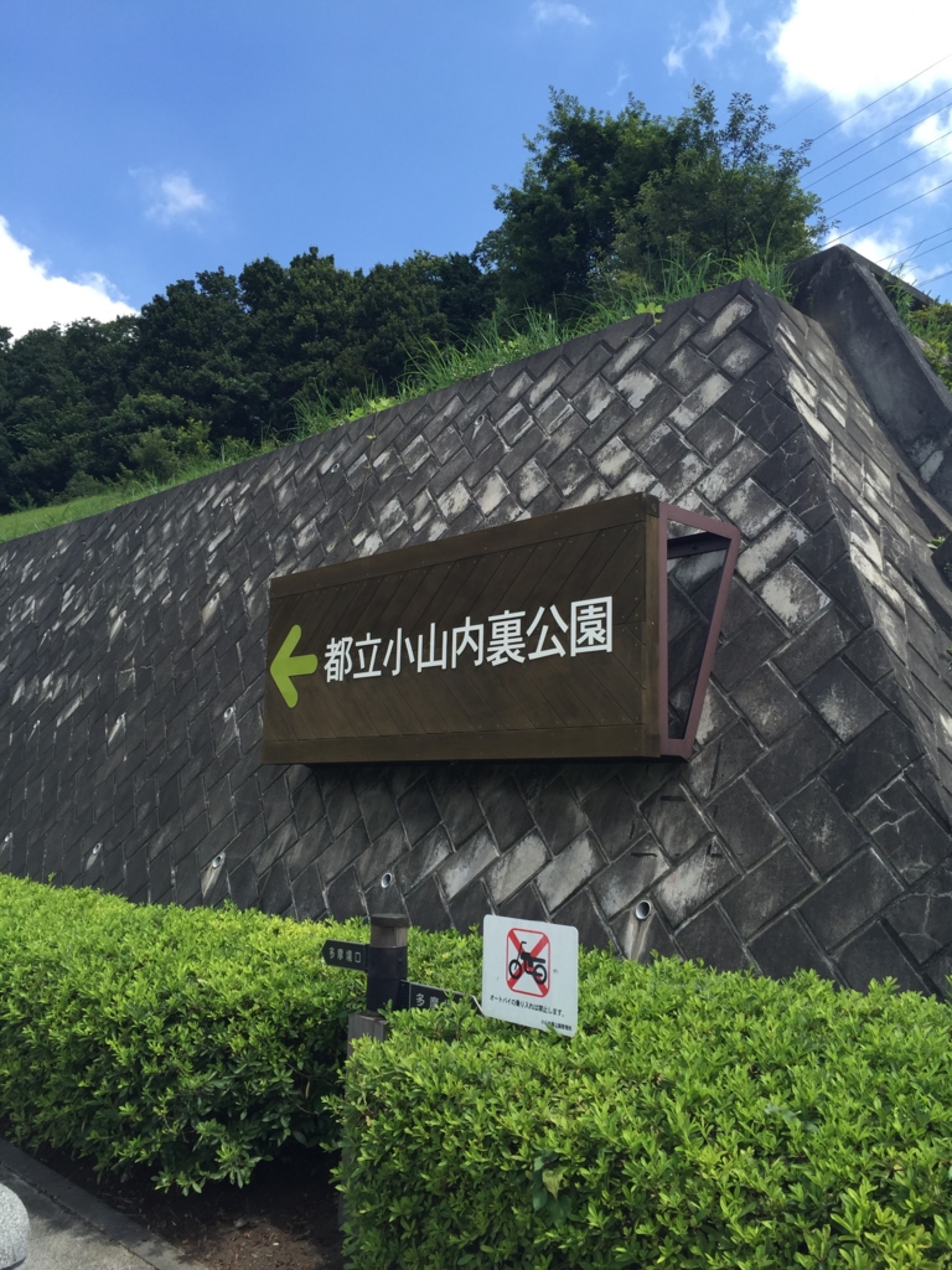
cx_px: 476
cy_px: 635
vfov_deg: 61.7
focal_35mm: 29
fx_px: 1063
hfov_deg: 48.2
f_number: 2.2
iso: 32
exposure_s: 1/1014
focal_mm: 4.15
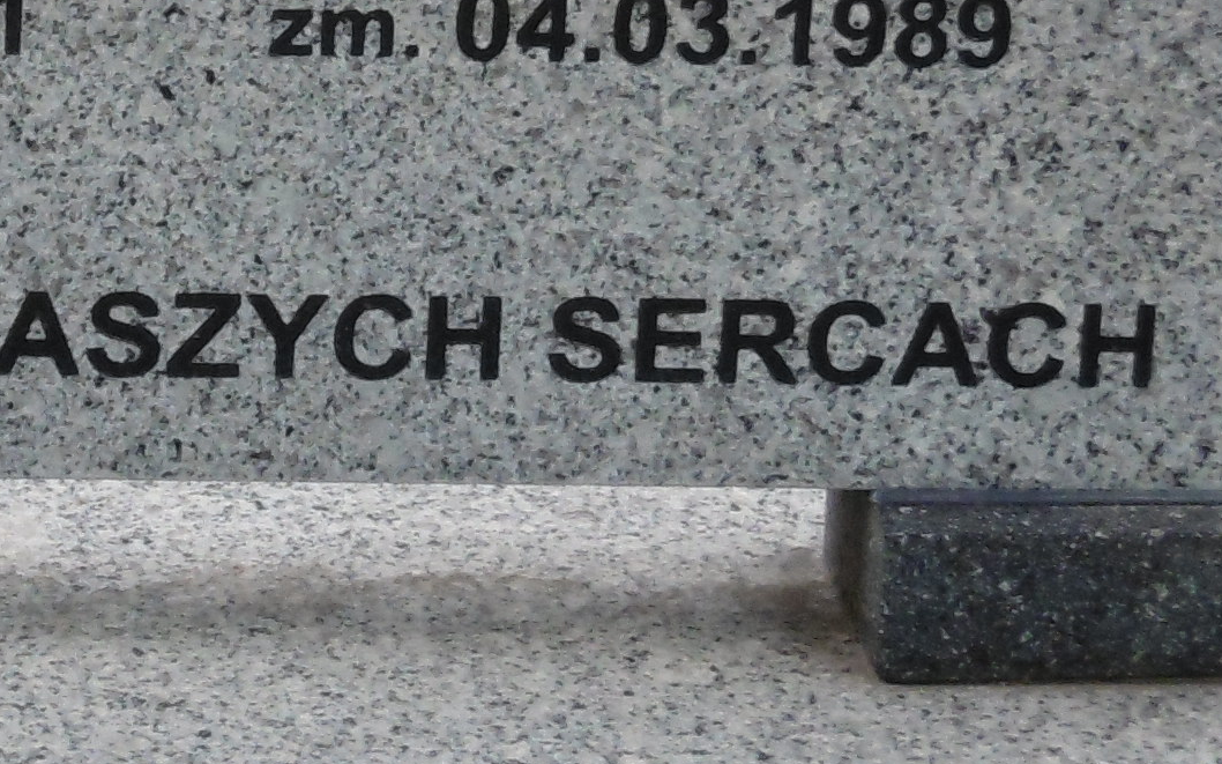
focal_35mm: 314
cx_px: 147
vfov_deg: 4.2
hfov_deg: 6.7
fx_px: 10456
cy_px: 12
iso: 100
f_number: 4.4
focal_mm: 12.1
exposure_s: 1/60
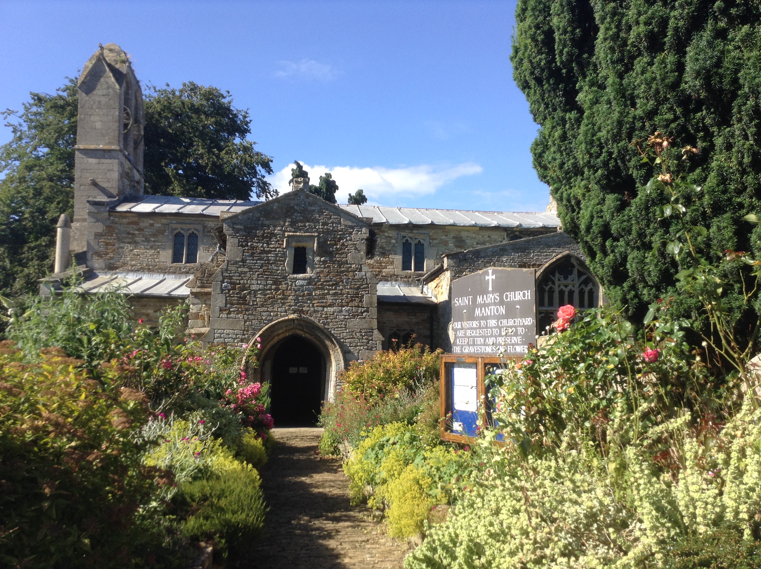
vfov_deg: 42.8
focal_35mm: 33
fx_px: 724
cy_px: 284
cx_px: 380
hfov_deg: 55.4
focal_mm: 3.3
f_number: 2.4
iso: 25
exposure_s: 1/666
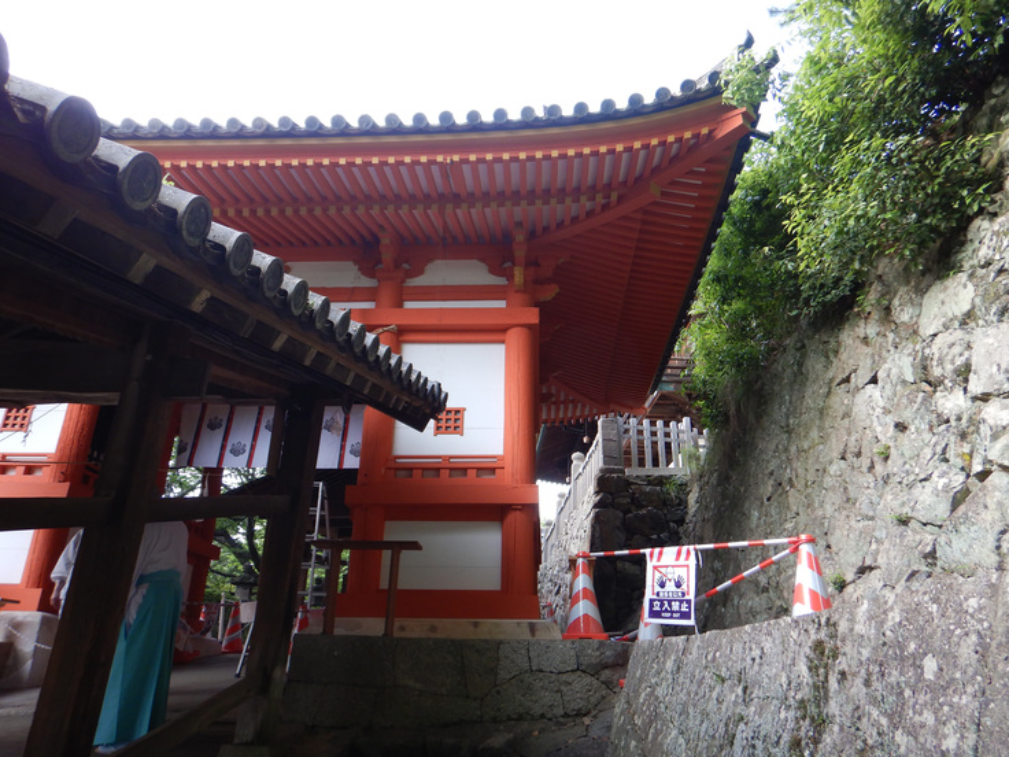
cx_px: 504
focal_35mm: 24
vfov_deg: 56.8
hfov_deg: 71.6
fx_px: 700
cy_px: 378
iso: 125
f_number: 2.8
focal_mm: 4.3
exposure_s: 1/80
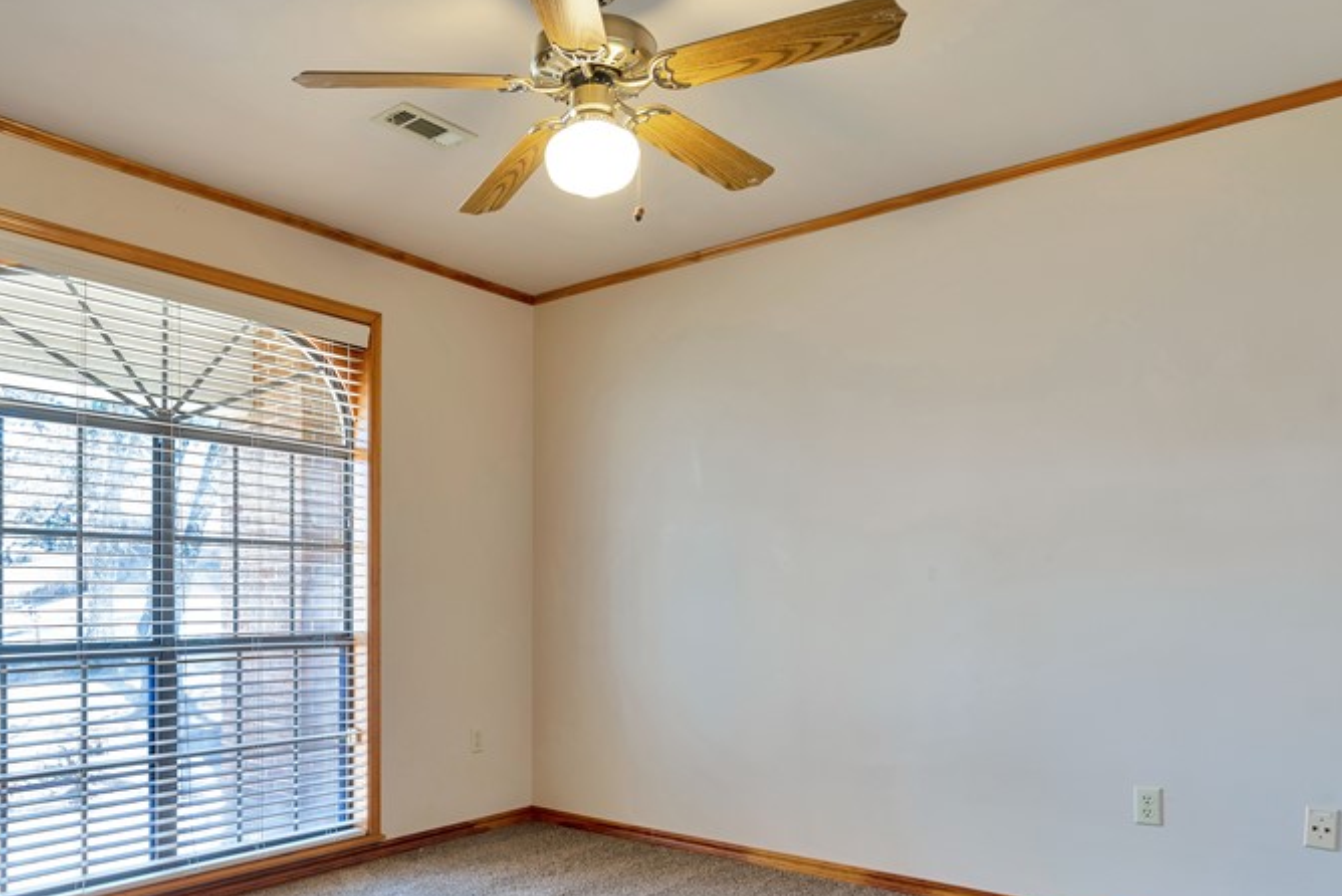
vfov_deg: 48.9
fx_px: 970
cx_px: 508
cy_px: 589
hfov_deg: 68.4
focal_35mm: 26
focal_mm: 16
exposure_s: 1
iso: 100
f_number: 7.1
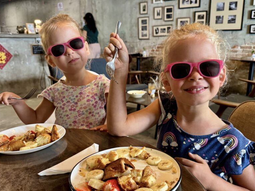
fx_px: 236
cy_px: 111
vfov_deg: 44.0
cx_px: 139
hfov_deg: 56.7
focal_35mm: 32
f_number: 1.78
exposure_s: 1/50
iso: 500
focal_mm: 6.76
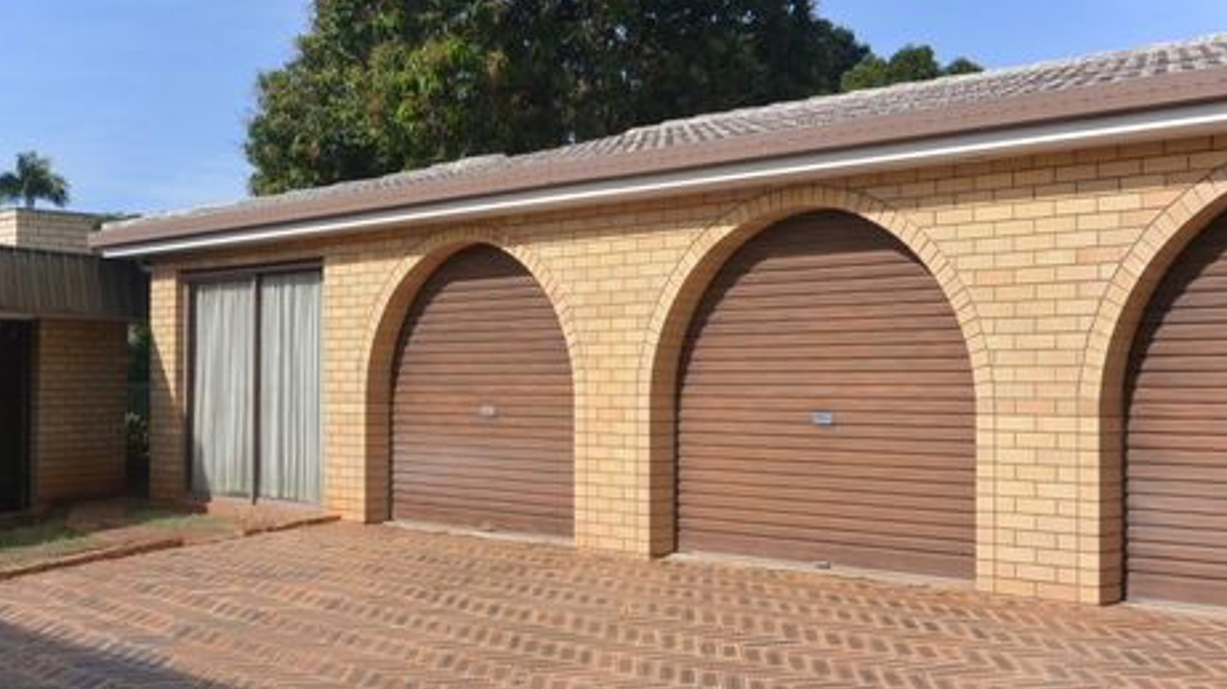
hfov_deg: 43.7
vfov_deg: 25.4
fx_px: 1529
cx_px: 604
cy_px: 339
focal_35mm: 47
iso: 160
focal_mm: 16.3
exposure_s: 1/1000
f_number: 5.6
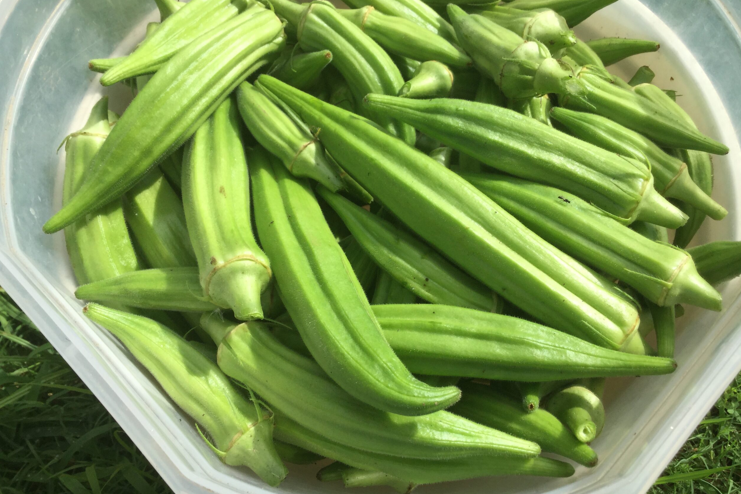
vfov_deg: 40.0
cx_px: 378
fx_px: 679
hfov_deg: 57.2
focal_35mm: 33
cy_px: 246
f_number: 2.4
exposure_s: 1/1431
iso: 25
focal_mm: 3.3
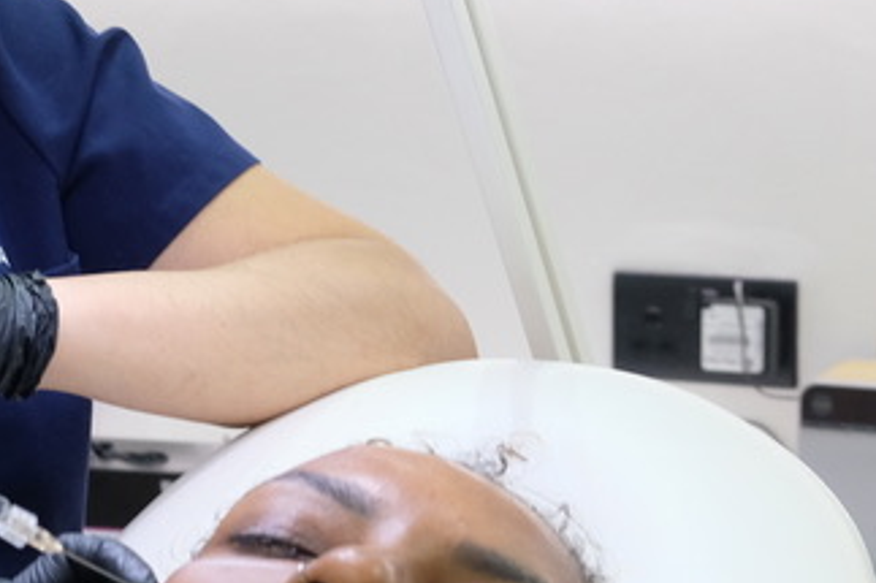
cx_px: -271
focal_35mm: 121
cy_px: 228
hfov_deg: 16.0
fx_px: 2943
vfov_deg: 11.3
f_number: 4
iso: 800
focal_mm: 24.3
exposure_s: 1/52
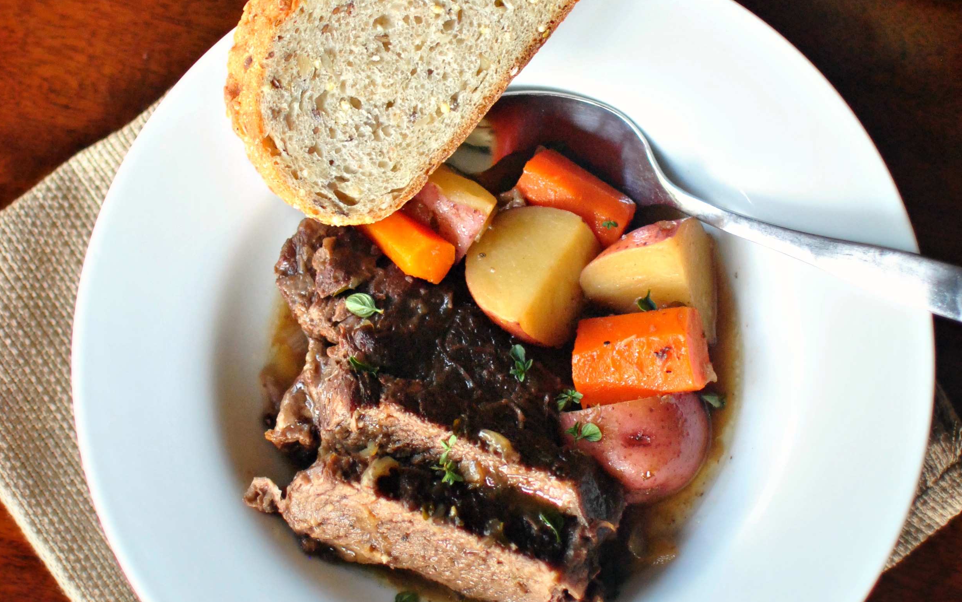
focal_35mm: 84
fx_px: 2197
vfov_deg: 15.5
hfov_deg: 24.7
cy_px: 191
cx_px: 502
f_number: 1.8
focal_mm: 35
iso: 720
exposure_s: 1/250
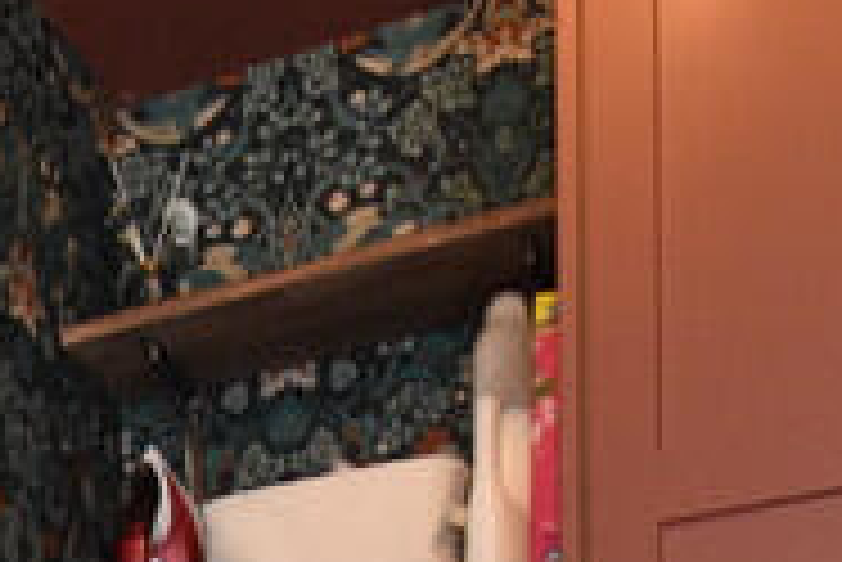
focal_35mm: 82
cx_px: -41
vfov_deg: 13.3
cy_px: 1266
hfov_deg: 23.5
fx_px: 1919
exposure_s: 1/60
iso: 1600
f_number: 8
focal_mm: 10
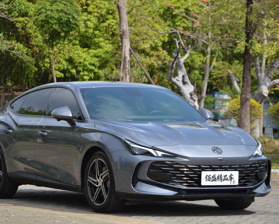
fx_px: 1288
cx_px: 127
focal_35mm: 156
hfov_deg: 12.4
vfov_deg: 9.9
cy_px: 112
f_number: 5.6
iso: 100
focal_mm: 92
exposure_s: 1/320
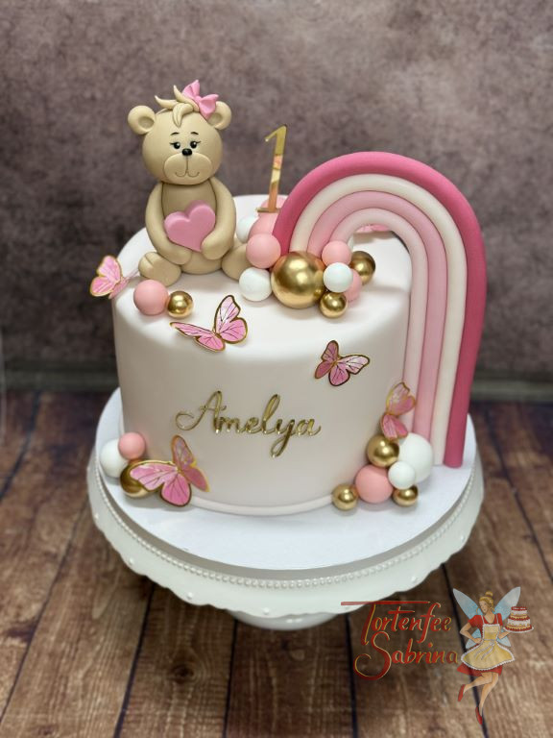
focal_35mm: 48
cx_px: 276
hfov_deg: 30.3
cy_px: 369
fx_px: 1022
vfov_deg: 39.7
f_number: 1.78
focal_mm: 6.76
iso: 50
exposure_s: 1/50
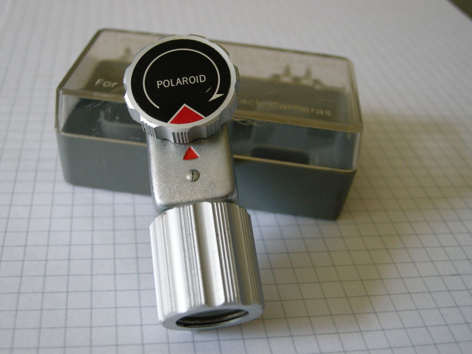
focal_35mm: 47
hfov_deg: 40.4
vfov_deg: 30.9
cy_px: 177
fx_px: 641
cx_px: 236
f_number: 3.1
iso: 244
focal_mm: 10.1
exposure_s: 1/60
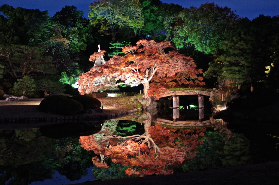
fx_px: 464
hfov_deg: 33.5
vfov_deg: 22.5
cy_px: 92
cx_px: 140
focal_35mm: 60
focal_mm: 40
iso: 1600
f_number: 2.8
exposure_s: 1/1.67
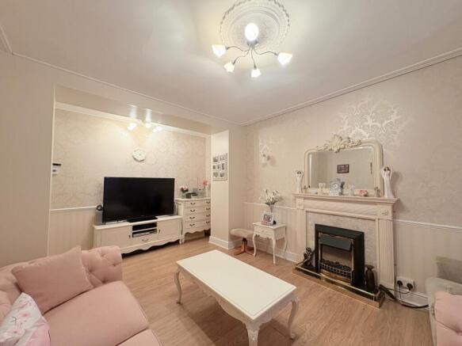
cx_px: 231
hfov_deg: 102.1
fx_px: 187
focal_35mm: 14
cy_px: 173
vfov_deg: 85.7
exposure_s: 1/50
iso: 160
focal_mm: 2.22
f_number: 2.2
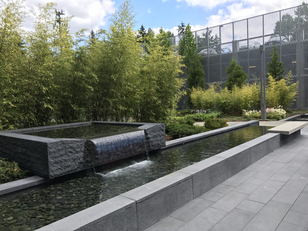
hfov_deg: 63.4
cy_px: 116
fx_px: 249
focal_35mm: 28
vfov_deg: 49.7
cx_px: 154
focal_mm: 3.99
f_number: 1.8
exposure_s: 1/760
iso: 20
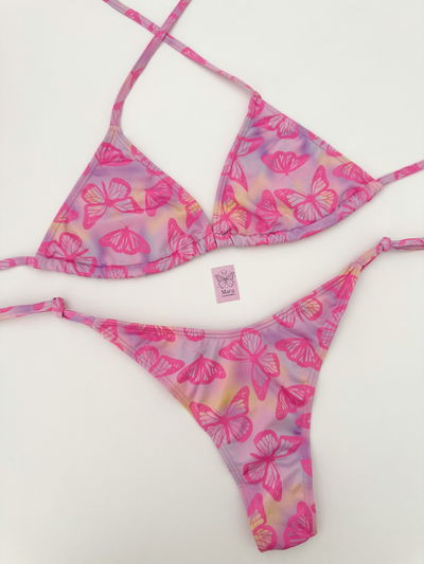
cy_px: 282
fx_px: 392
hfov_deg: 56.8
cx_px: 212
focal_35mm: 24
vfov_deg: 71.6
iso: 320
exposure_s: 1/60
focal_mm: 6.86
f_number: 1.8
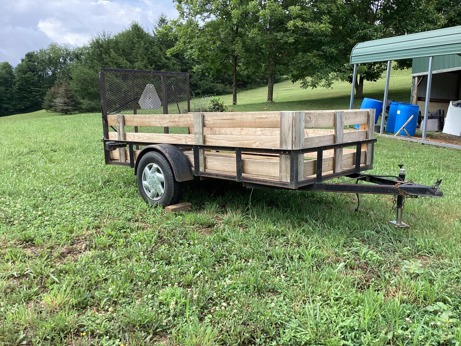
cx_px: 230
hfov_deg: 58.3
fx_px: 413
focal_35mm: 31
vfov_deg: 45.4
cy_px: 173
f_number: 2.4
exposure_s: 1/397
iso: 25
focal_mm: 3.3
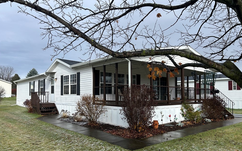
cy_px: 89
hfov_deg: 66.5
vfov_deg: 44.3
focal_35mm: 28
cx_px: 121
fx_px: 185
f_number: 1.5
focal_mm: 5.7
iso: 50
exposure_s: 1/2994
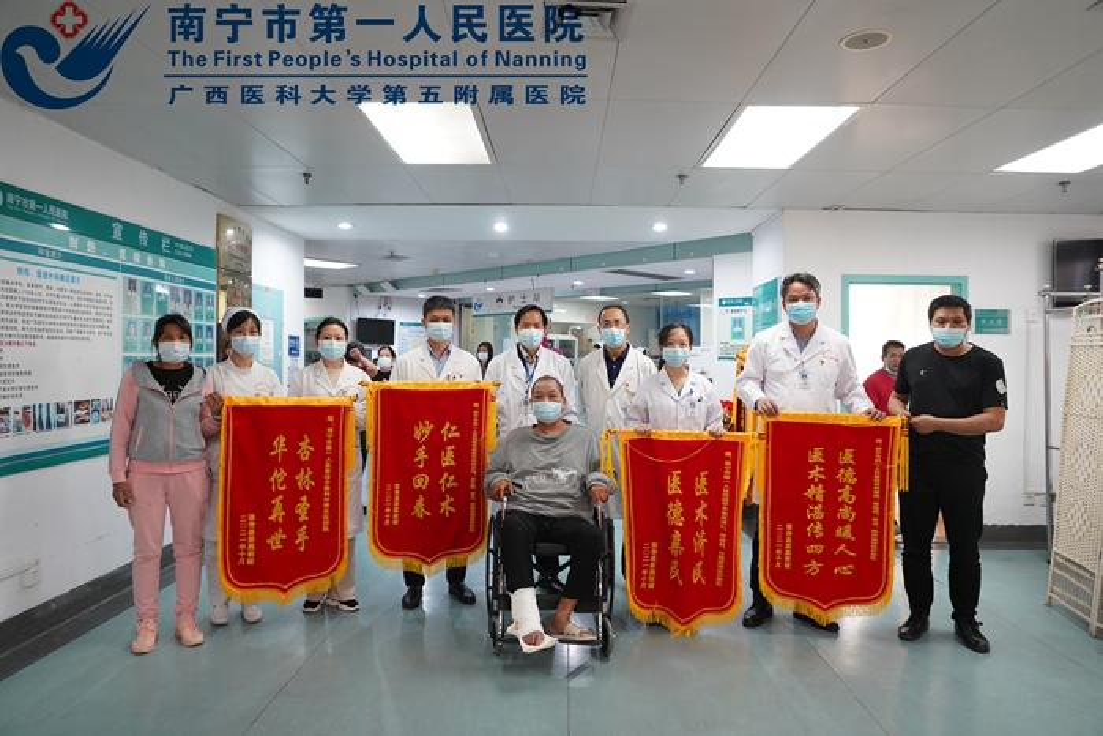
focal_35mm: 24
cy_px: 368
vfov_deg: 53.2
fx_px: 735
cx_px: 552
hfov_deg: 73.7
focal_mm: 24
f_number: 3.2
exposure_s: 1/60
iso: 2000
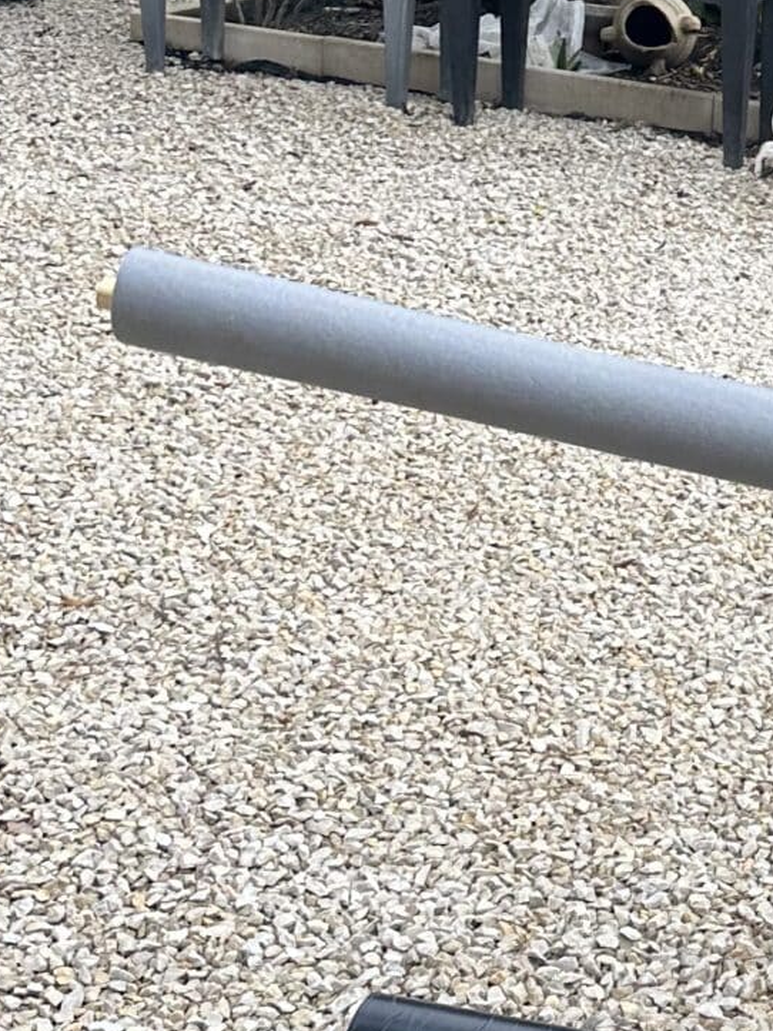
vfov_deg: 23.0
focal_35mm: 85
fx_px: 2532
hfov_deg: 16.1
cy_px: 525
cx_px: 1122
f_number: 1.78
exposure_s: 1/1107
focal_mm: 6.86
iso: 80
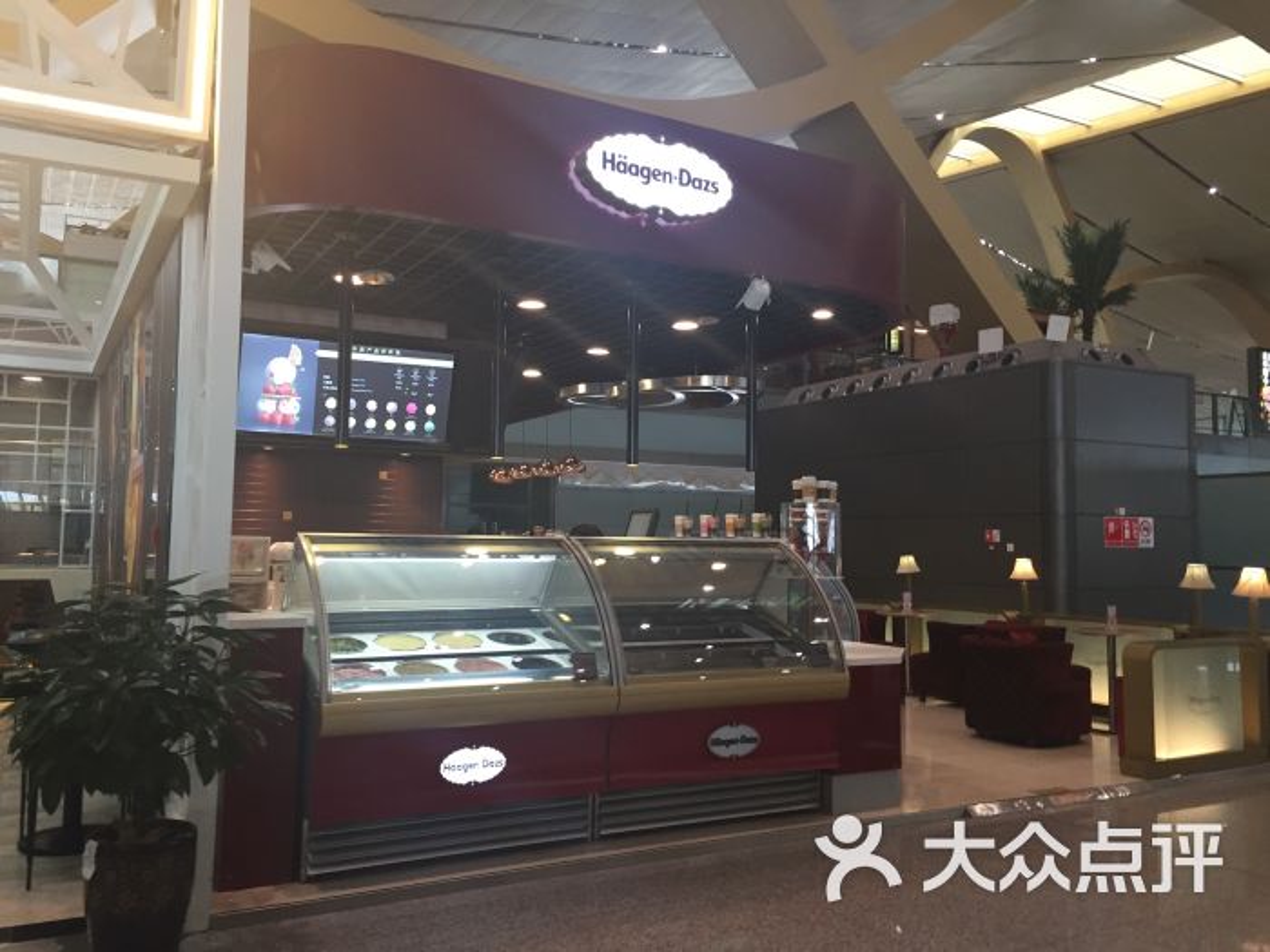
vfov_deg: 48.2
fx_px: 1064
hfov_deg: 61.7
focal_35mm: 29
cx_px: 635
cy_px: 476
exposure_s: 1/33
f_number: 2.2
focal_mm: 4.15
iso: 64
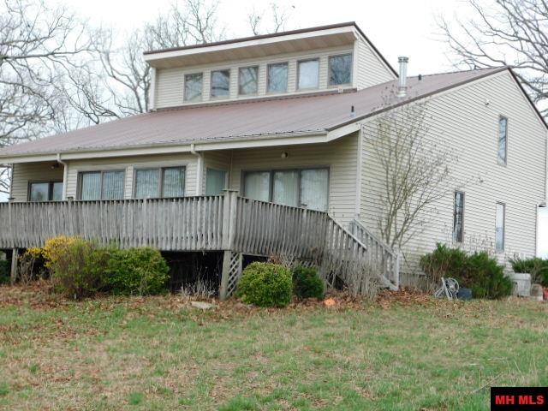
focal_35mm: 59
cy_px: 206
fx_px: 934
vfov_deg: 24.8
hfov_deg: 32.7
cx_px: 274
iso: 125
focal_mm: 10.4
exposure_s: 1/160
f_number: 4
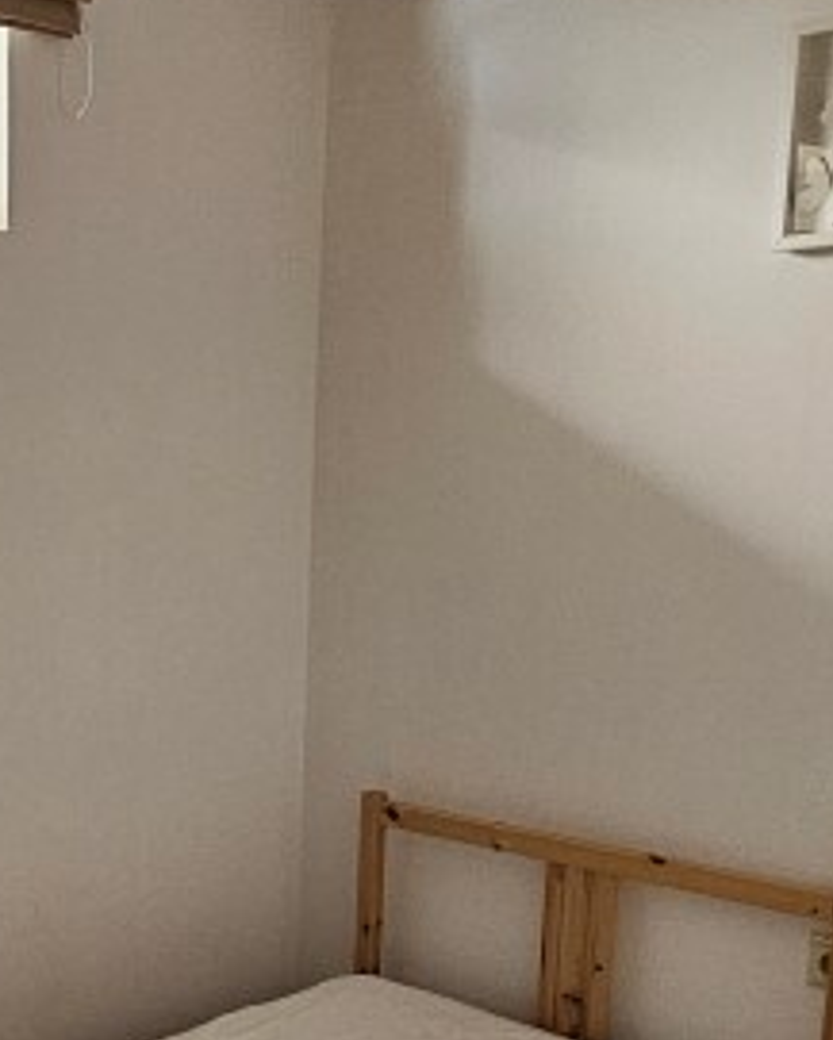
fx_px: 1478
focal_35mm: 48
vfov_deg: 37.1
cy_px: 863
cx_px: 127
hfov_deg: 30.4
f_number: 2.2
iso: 400
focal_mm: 2.2
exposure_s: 1/100
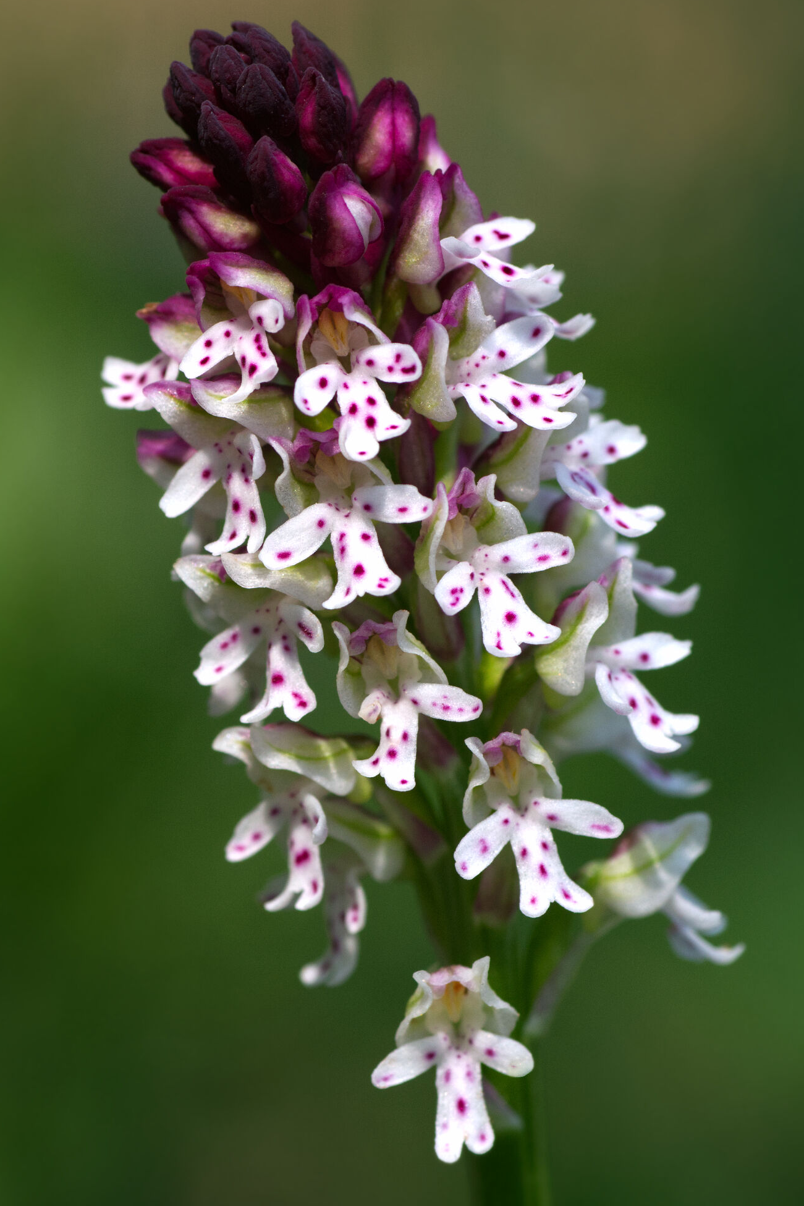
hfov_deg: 8.3
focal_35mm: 166
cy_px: 520
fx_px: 5562
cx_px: 353
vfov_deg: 12.4
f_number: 6.3
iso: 320
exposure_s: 1/400
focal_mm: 90
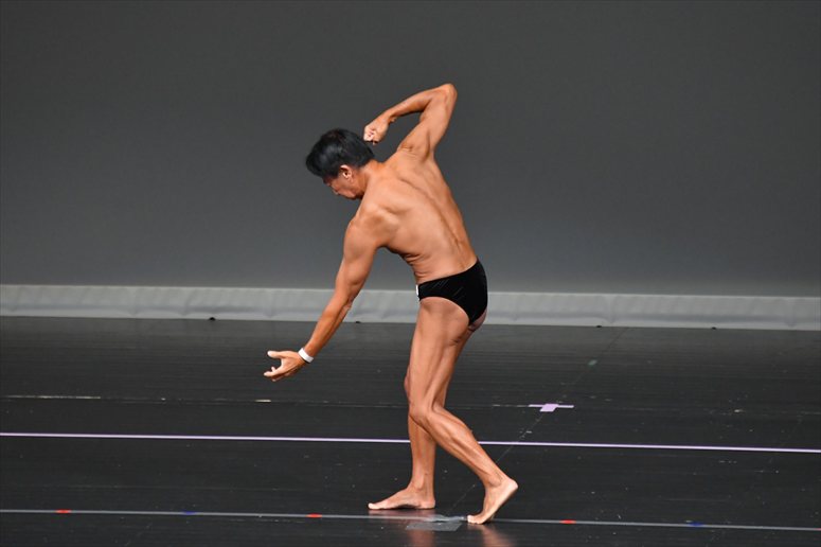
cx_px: 410
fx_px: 8548
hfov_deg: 5.5
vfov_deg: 3.7
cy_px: 274
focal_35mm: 375
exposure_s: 1/400
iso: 4000
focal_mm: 250
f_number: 5.6
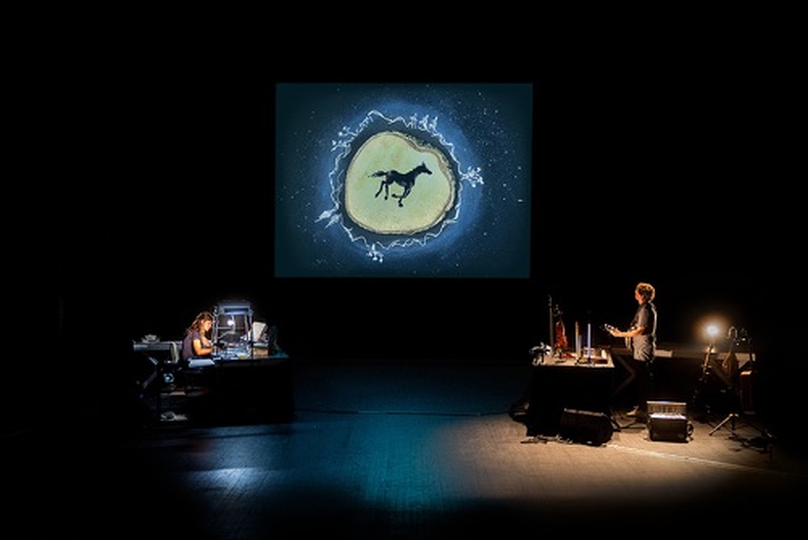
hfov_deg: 49.5
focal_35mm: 39
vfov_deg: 34.3
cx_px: 404
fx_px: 876
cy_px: 270
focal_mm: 39
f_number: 2.8
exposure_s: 1/80
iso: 2500
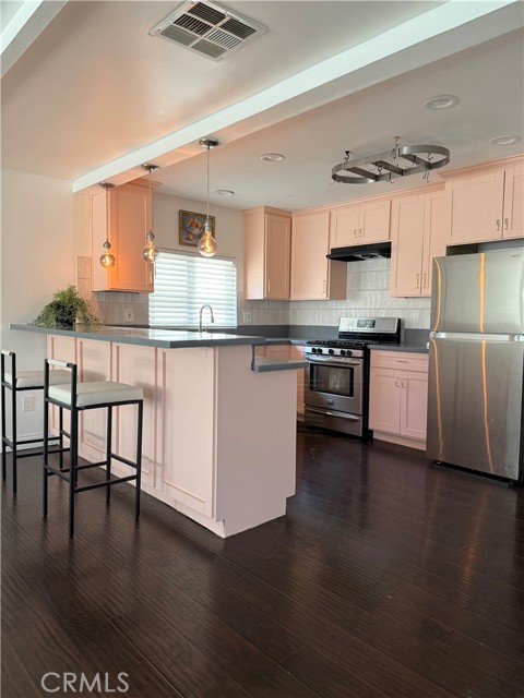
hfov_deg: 56.8
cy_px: 349
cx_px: 262
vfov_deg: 71.6
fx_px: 484
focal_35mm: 24
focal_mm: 6.76
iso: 160
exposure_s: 1/120
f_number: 1.78
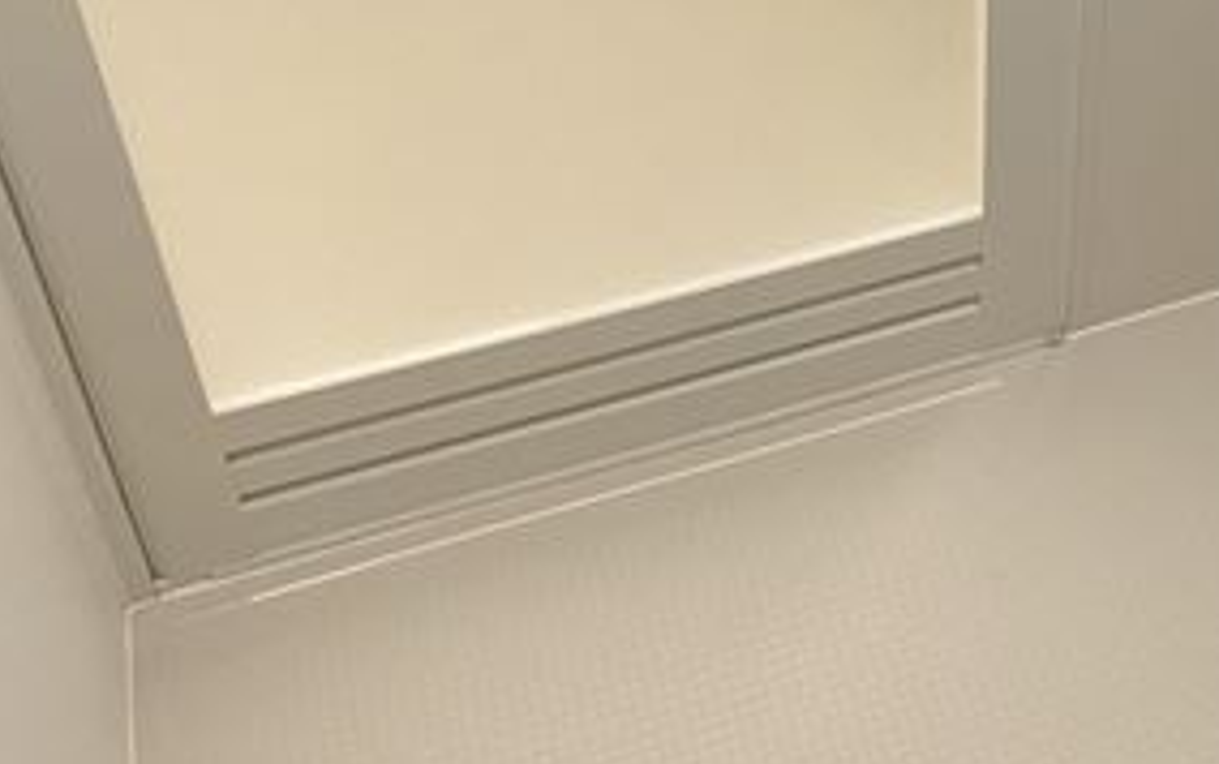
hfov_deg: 30.6
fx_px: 2061
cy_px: -176
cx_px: 1215
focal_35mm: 62
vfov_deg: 19.6
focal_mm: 4.25
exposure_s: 1/50
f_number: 1.8
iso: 160
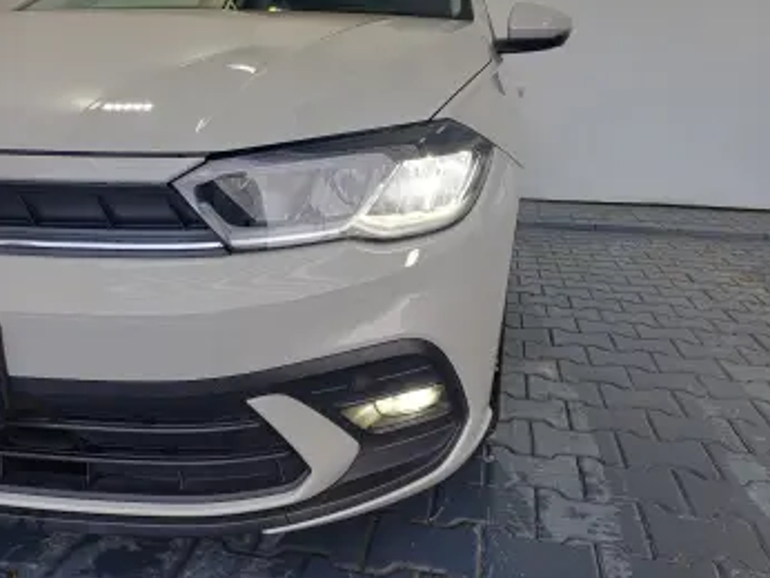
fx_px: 579
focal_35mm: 26
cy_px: 282
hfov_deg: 67.3
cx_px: 392
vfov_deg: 53.1
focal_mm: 4.65
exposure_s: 1/100
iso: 64
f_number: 1.8
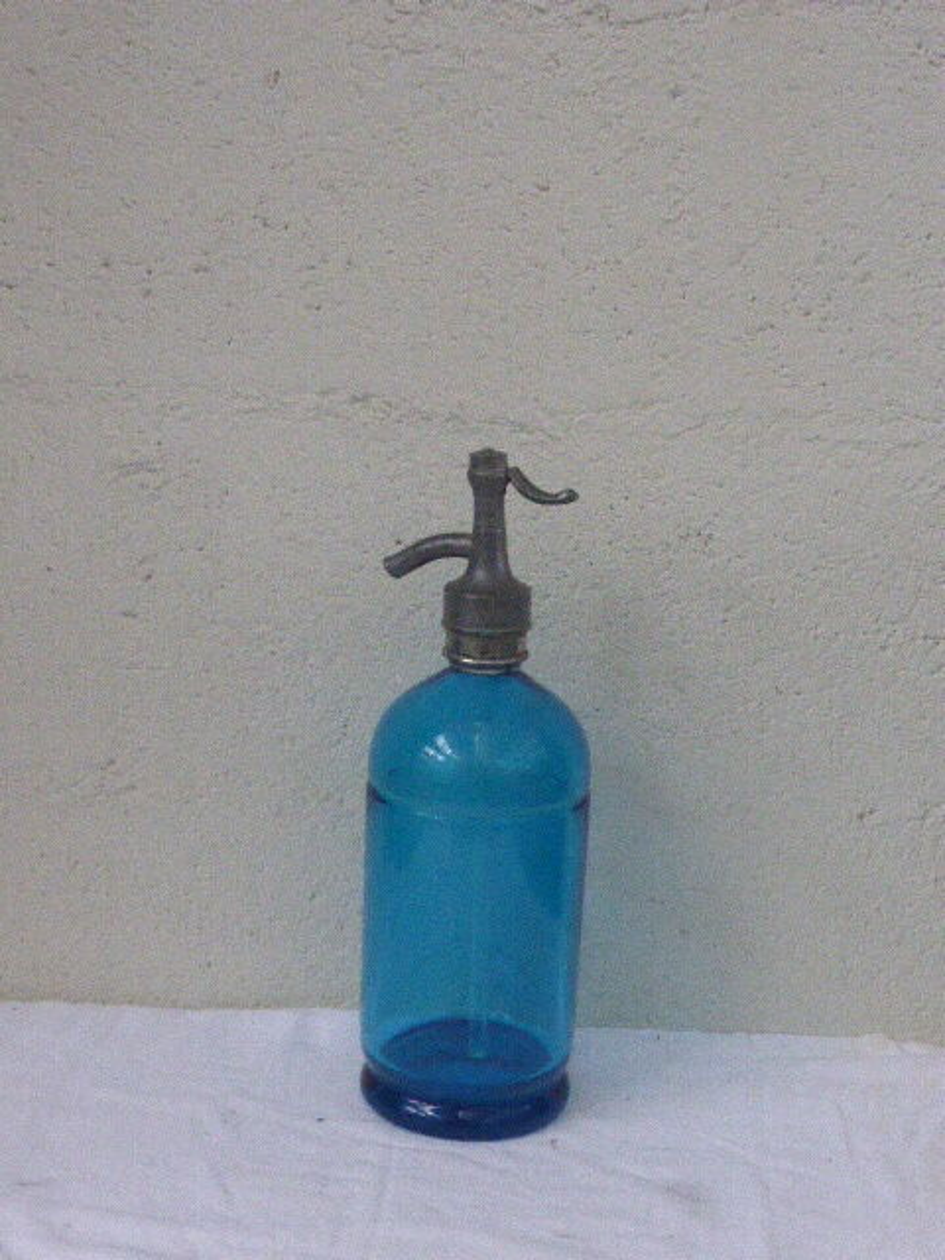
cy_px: 630
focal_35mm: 57
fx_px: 2075
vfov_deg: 33.8
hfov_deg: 25.7
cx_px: 472
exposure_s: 1/25
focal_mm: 9.7
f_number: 4.6
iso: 1600
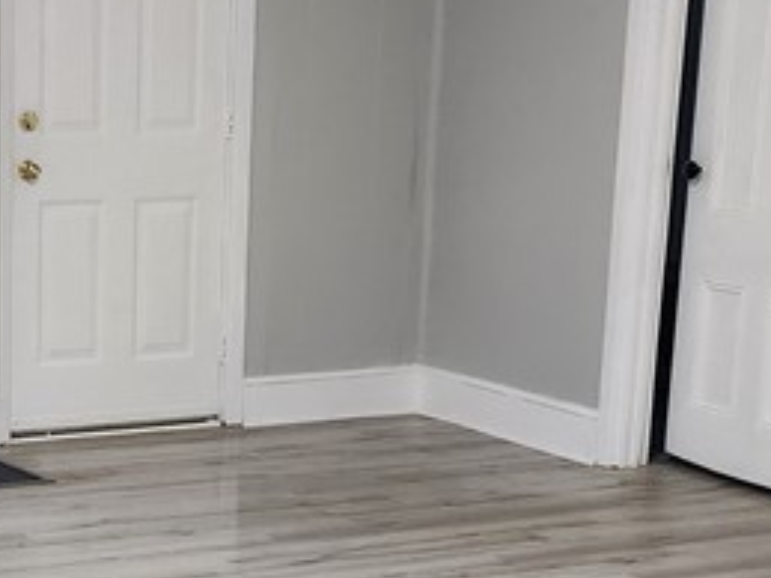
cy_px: 581
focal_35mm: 95
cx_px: 3
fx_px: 2115
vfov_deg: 15.3
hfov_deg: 20.0
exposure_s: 1/120
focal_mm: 5
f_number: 1.8
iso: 800
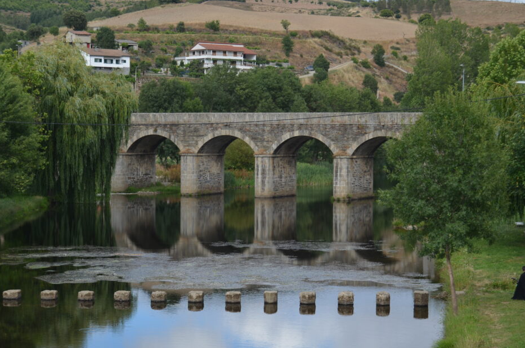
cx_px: 248
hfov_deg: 22.5
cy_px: 183
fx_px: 1318
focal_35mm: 91
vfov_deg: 15.0
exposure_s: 1/250
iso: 200
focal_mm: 55
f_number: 8
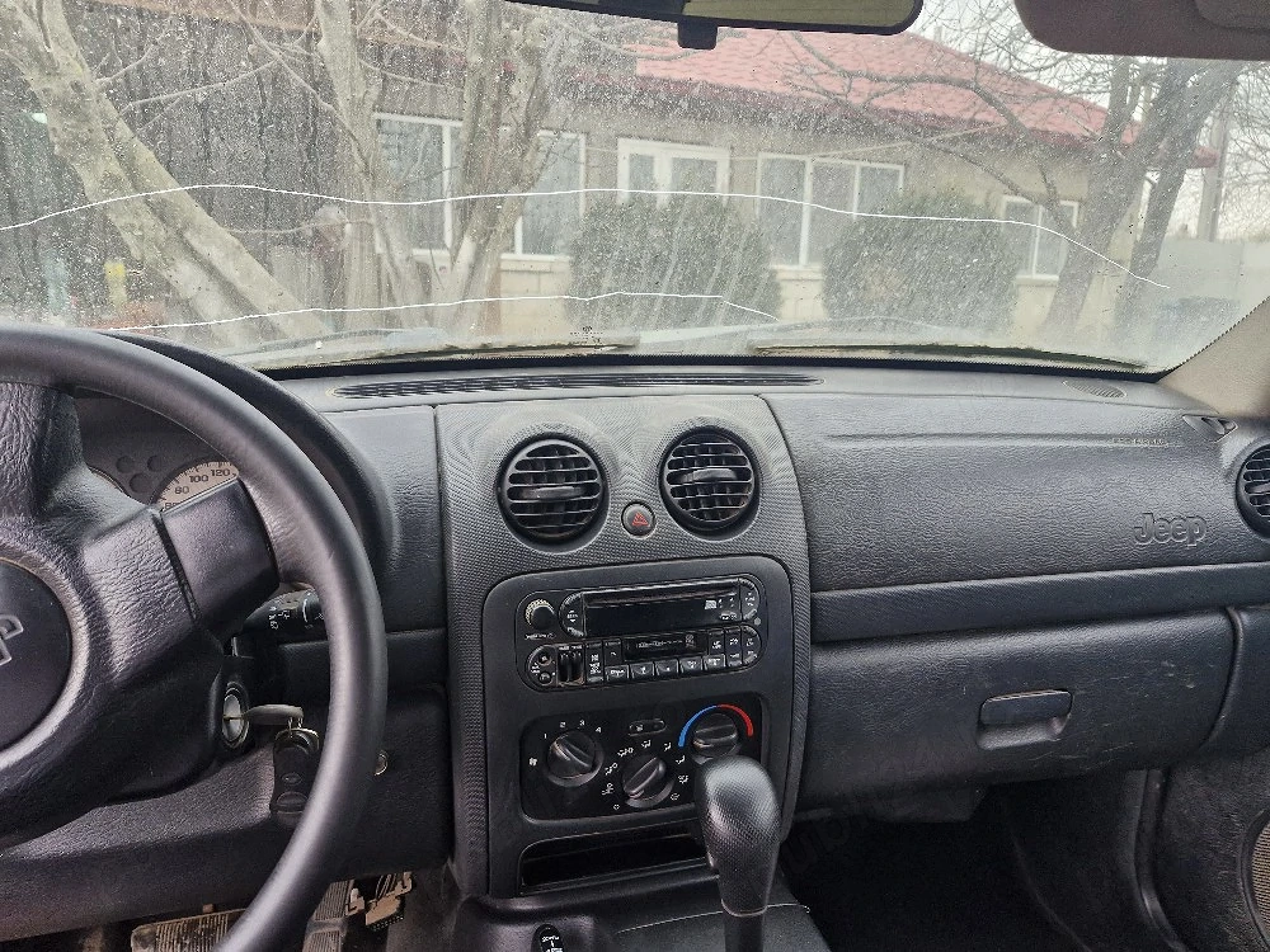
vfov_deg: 58.9
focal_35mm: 23
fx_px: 844
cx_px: 635
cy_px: 476
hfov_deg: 73.9
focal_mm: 5.54
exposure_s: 1/100
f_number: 1.8
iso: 160
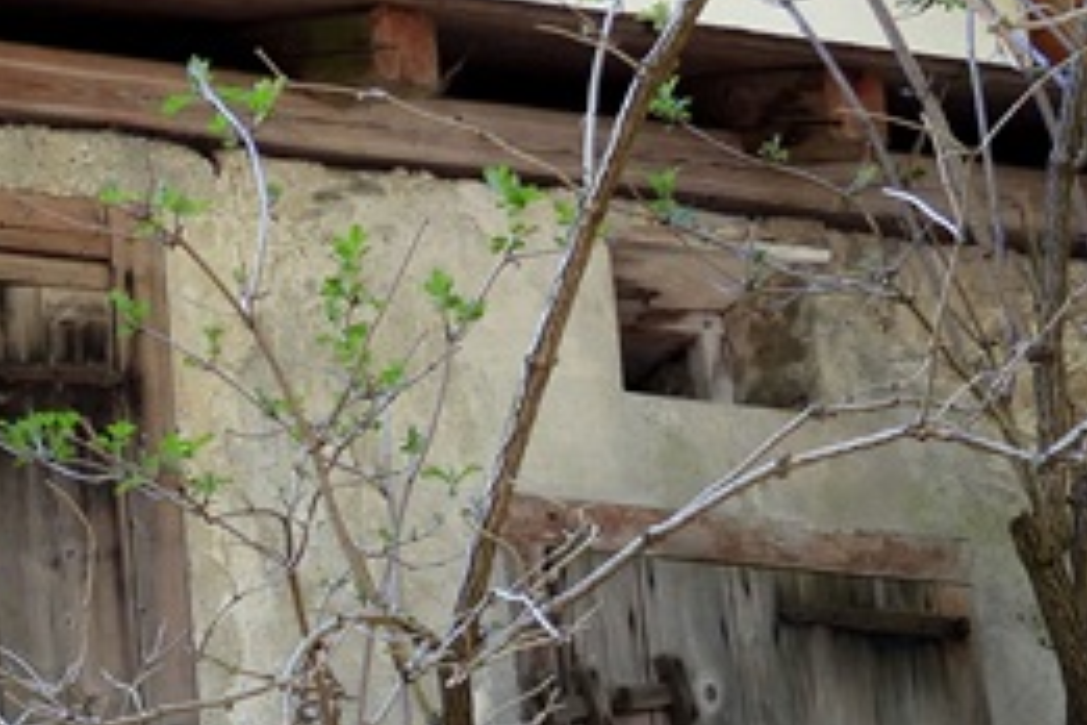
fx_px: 4136
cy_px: 783
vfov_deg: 9.9
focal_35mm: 137
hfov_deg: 14.4
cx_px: -300
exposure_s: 1/60
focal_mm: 7.7
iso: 100
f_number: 3.2
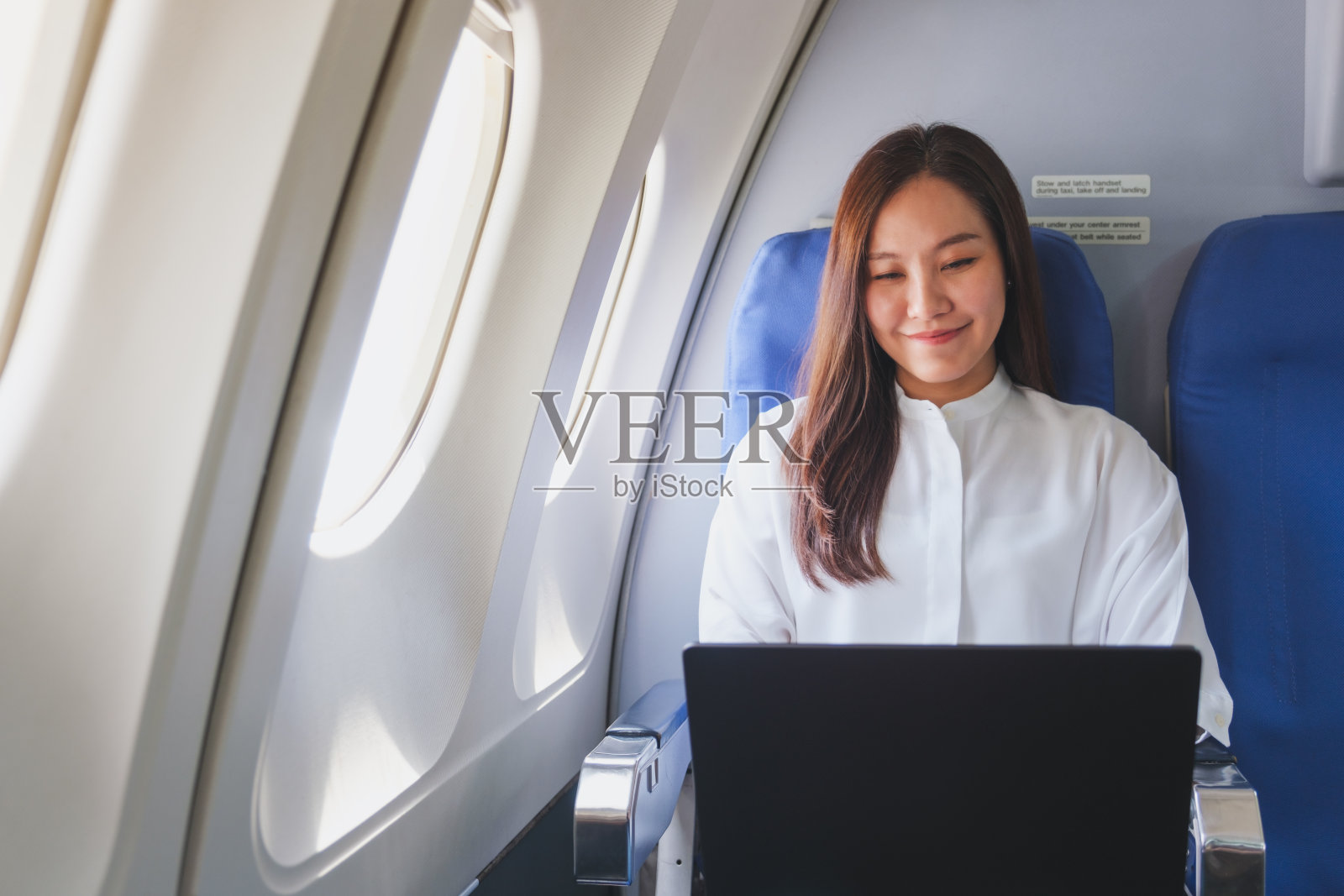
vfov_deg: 35.9
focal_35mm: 37
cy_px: 448
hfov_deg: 51.9
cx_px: 672
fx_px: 1381
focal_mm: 24.9
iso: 160
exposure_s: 1/80
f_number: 2.8
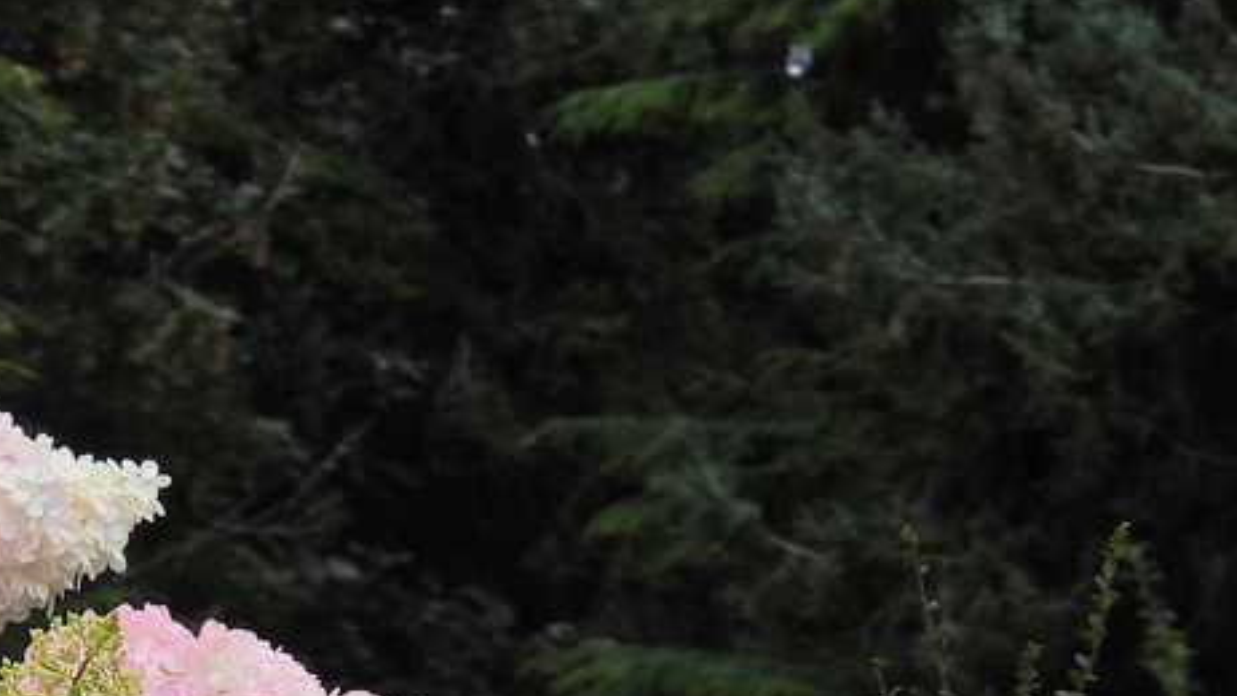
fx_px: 12367
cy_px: 626
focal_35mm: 377
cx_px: -214
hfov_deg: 5.7
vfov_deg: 3.2
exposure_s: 1/1250
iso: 100
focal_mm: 22.3
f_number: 4
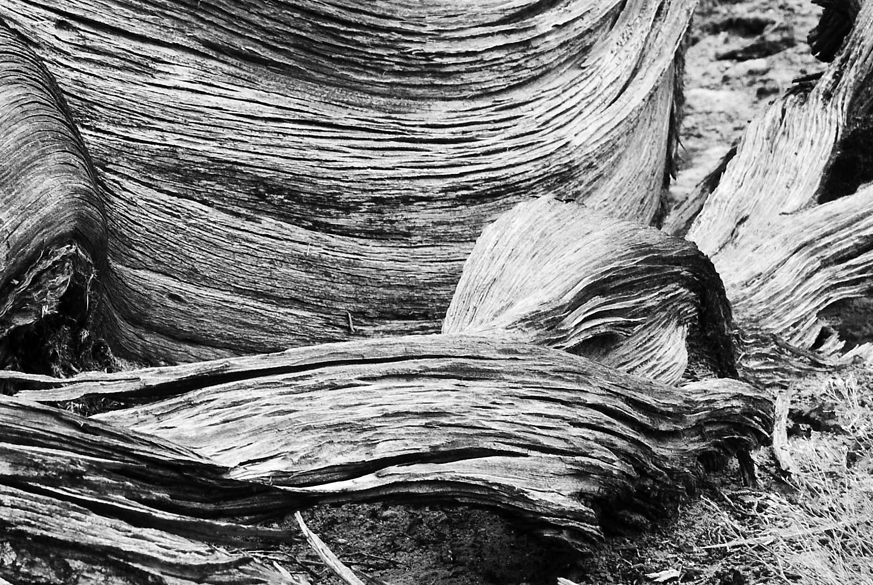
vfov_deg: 3.8
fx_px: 8746
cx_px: 32
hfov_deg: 5.7
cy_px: -52
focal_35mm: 360
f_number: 10
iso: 200
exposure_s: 1/125
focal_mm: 105
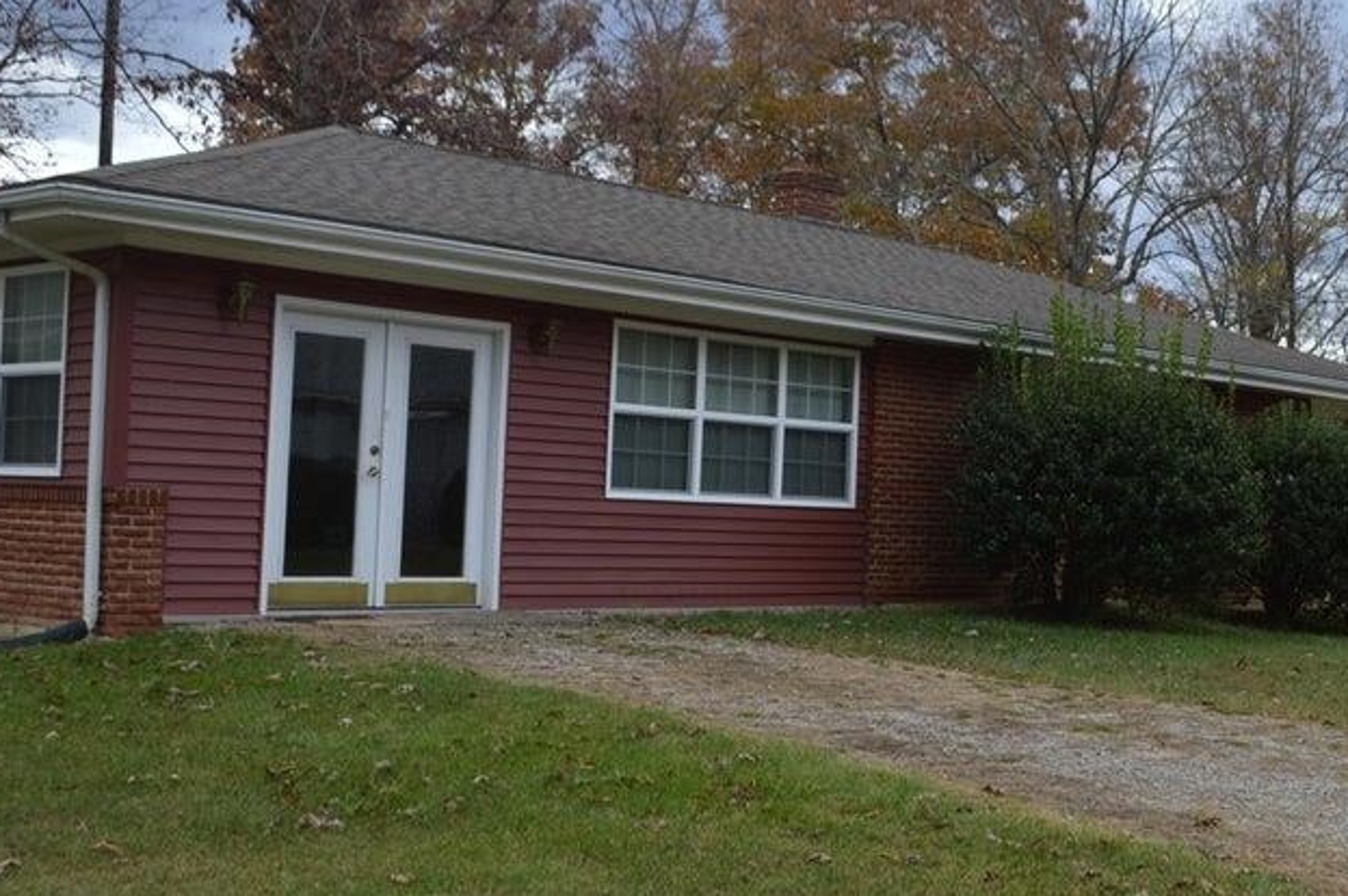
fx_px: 1908
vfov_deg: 26.4
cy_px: 413
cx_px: 944
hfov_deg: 38.3
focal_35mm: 51
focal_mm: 22
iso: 100
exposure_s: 1/125
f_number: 5.6
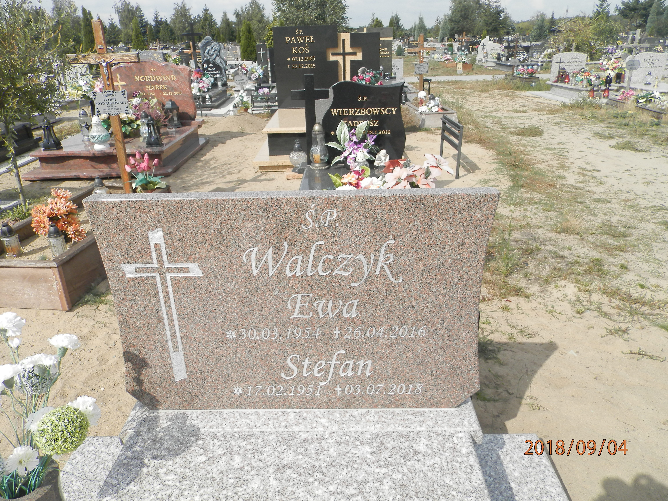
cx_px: 334
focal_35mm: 25
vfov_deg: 54.9
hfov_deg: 69.4
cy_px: 250
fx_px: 482
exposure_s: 1/160
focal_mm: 4.5
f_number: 8.7
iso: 80
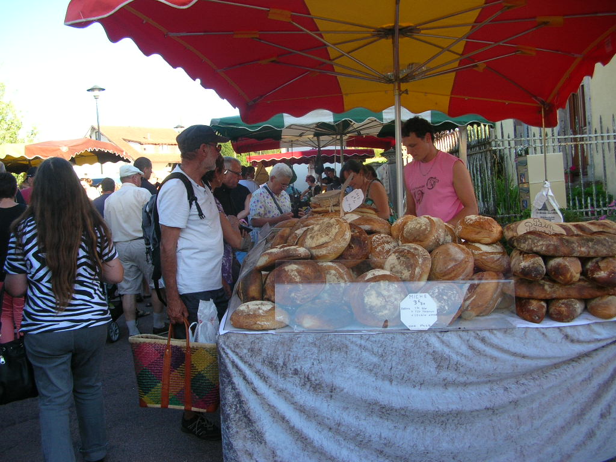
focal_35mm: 35
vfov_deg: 40.7
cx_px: 308
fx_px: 623
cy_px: 231
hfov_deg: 52.6
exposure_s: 1/150
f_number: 2.8
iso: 50
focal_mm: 5.8
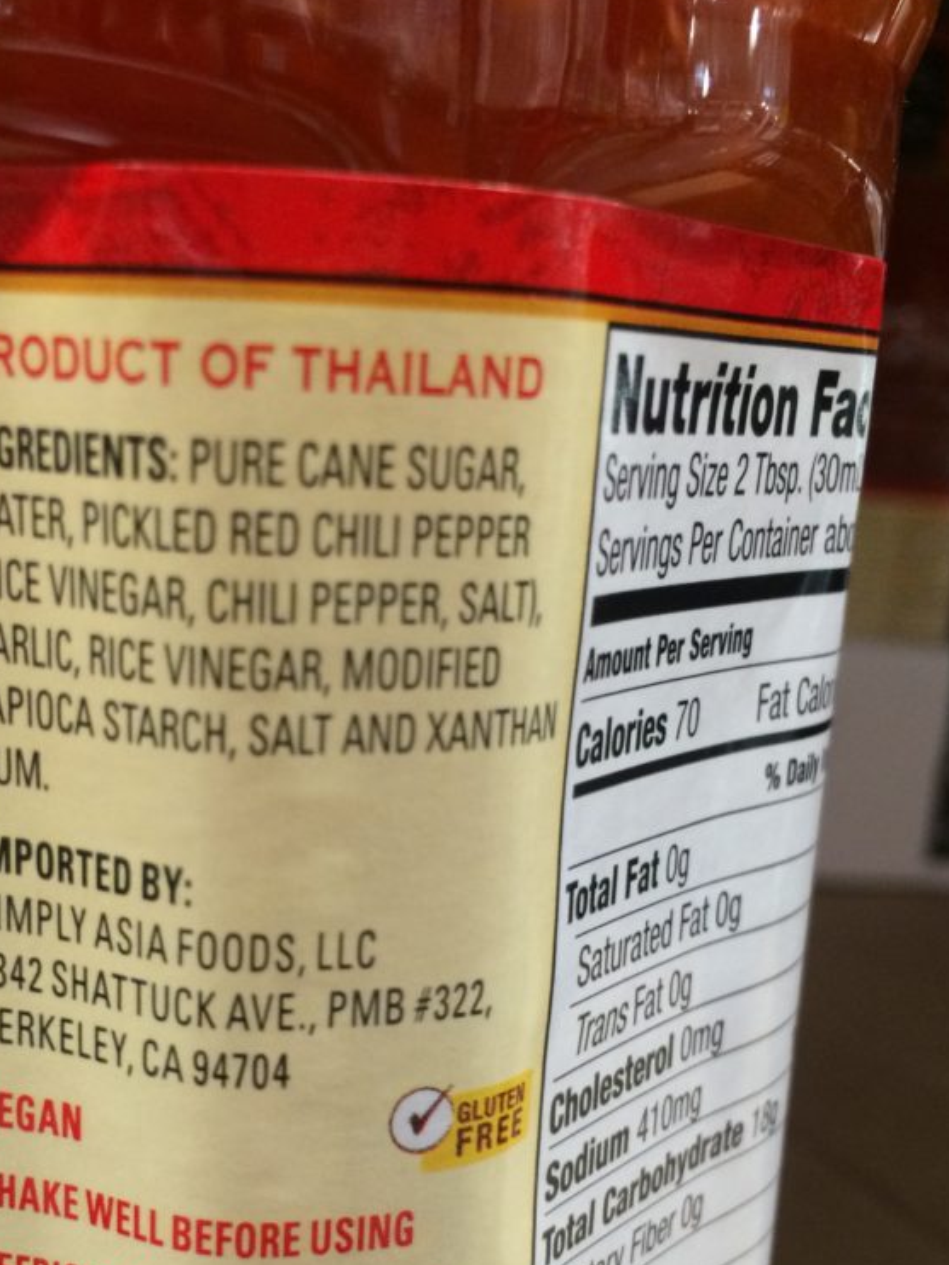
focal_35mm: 40
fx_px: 1461
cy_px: 823
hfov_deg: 35.7
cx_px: 332
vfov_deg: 46.2
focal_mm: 4.15
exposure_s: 1/30
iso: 200
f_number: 2.2
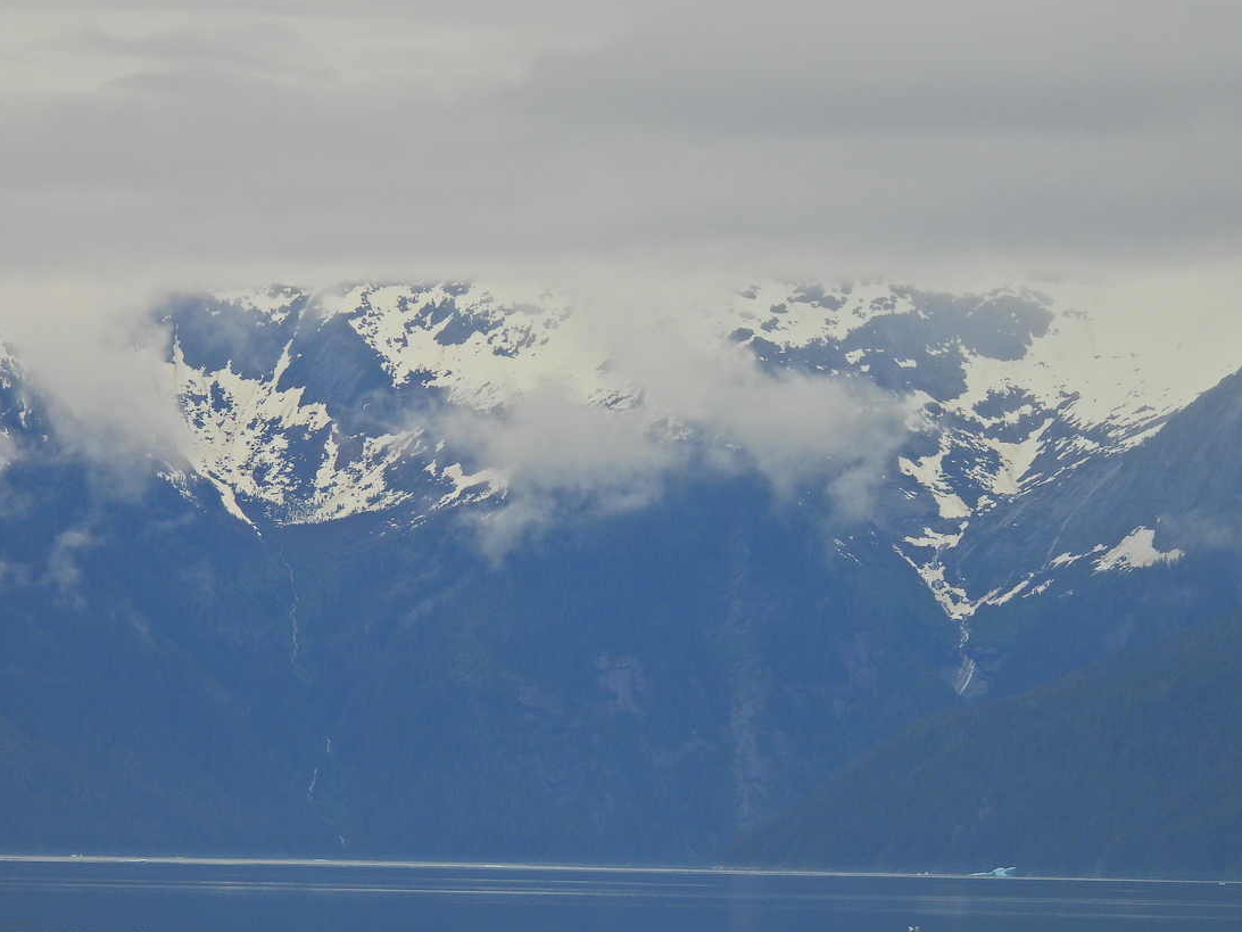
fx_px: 13455
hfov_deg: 5.3
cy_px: 479
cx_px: 706
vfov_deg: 4.0
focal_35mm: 375
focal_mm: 57.1
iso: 100
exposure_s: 1/640
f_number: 5
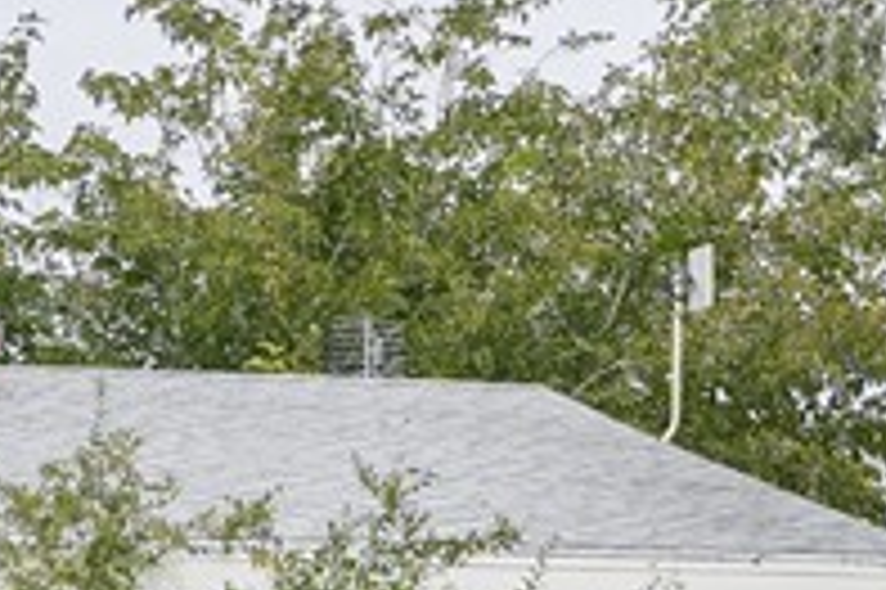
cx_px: 722
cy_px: 441
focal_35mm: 215
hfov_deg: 9.6
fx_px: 5287
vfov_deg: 6.4
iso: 125
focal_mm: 39
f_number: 5
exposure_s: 1/640
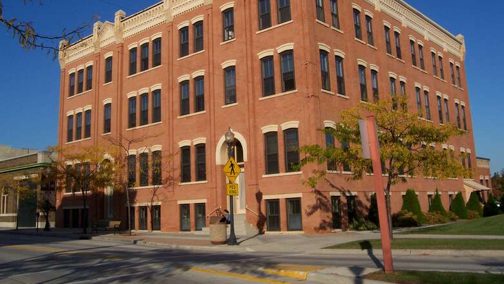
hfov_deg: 52.8
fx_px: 508
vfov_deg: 31.0
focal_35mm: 38
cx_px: 247
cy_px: 100
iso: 80
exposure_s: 1/688
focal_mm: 5.6
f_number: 5.1
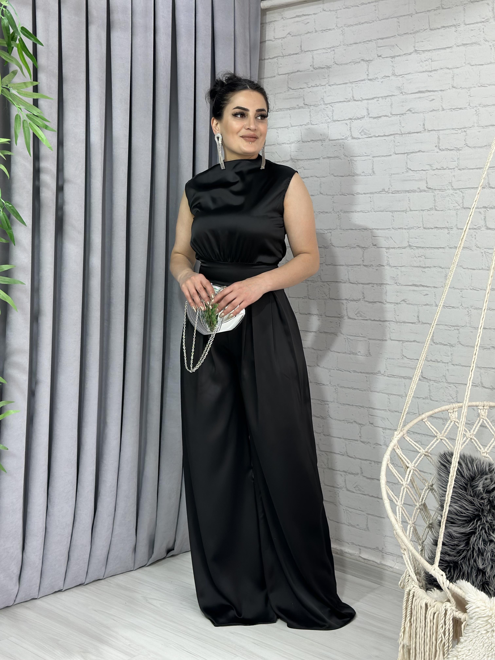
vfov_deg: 39.7
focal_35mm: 48
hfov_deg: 30.3
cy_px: 330
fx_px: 915
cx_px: 248
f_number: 1.78
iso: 100
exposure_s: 1/100
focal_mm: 6.86
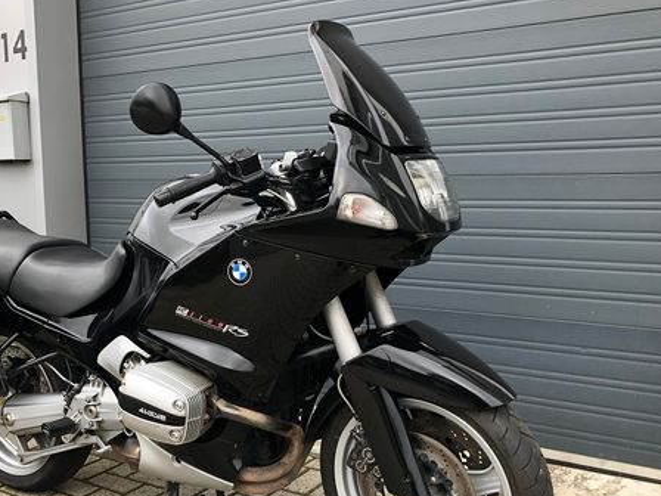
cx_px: 257
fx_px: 764
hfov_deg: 46.5
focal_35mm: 40
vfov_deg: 35.7
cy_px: 323
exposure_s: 1/120
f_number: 1.8
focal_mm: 3.99
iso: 50
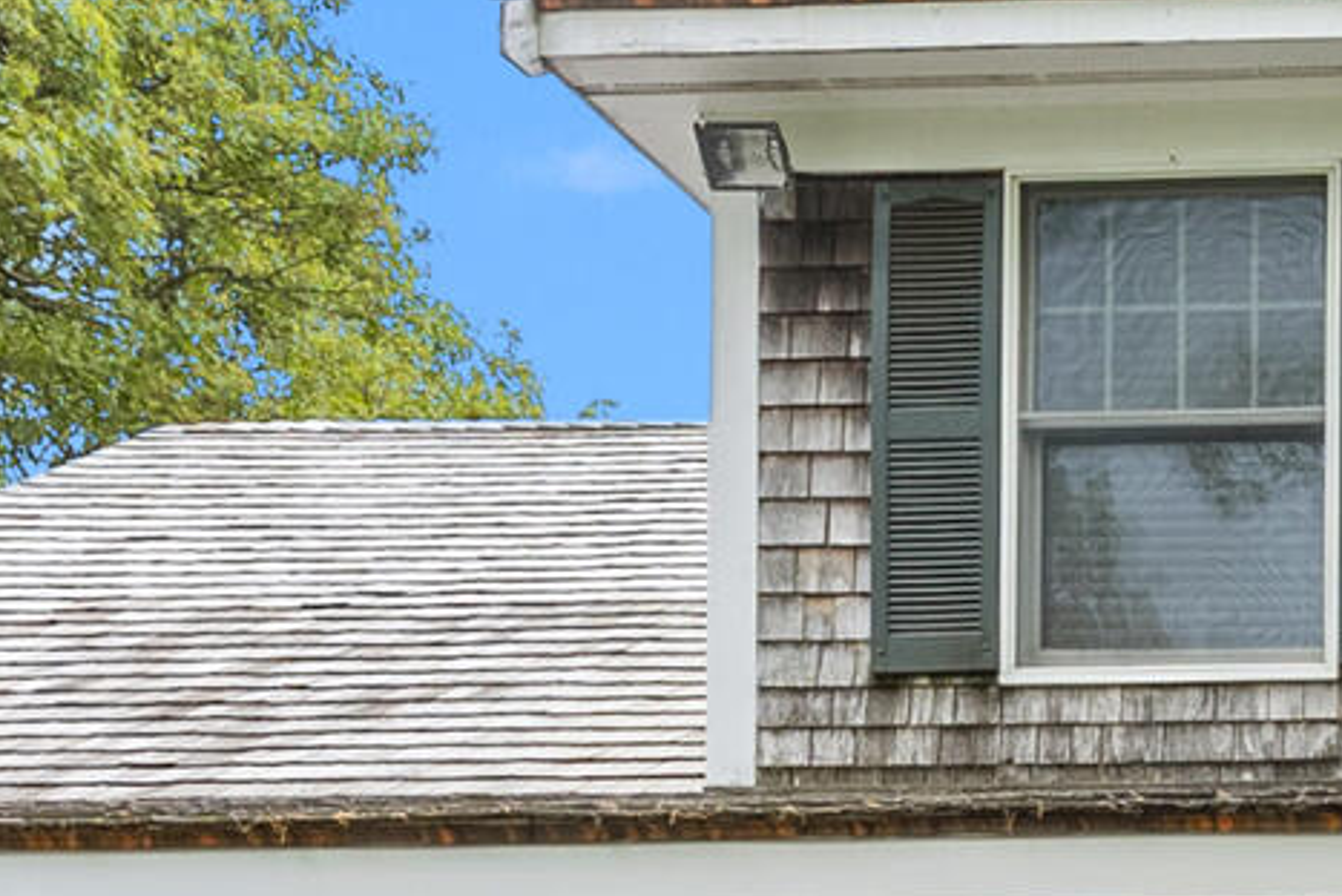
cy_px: 1648
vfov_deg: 15.5
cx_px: 2207
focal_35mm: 75
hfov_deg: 21.1
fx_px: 2797
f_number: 8
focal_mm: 14
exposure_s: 1/60
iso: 250
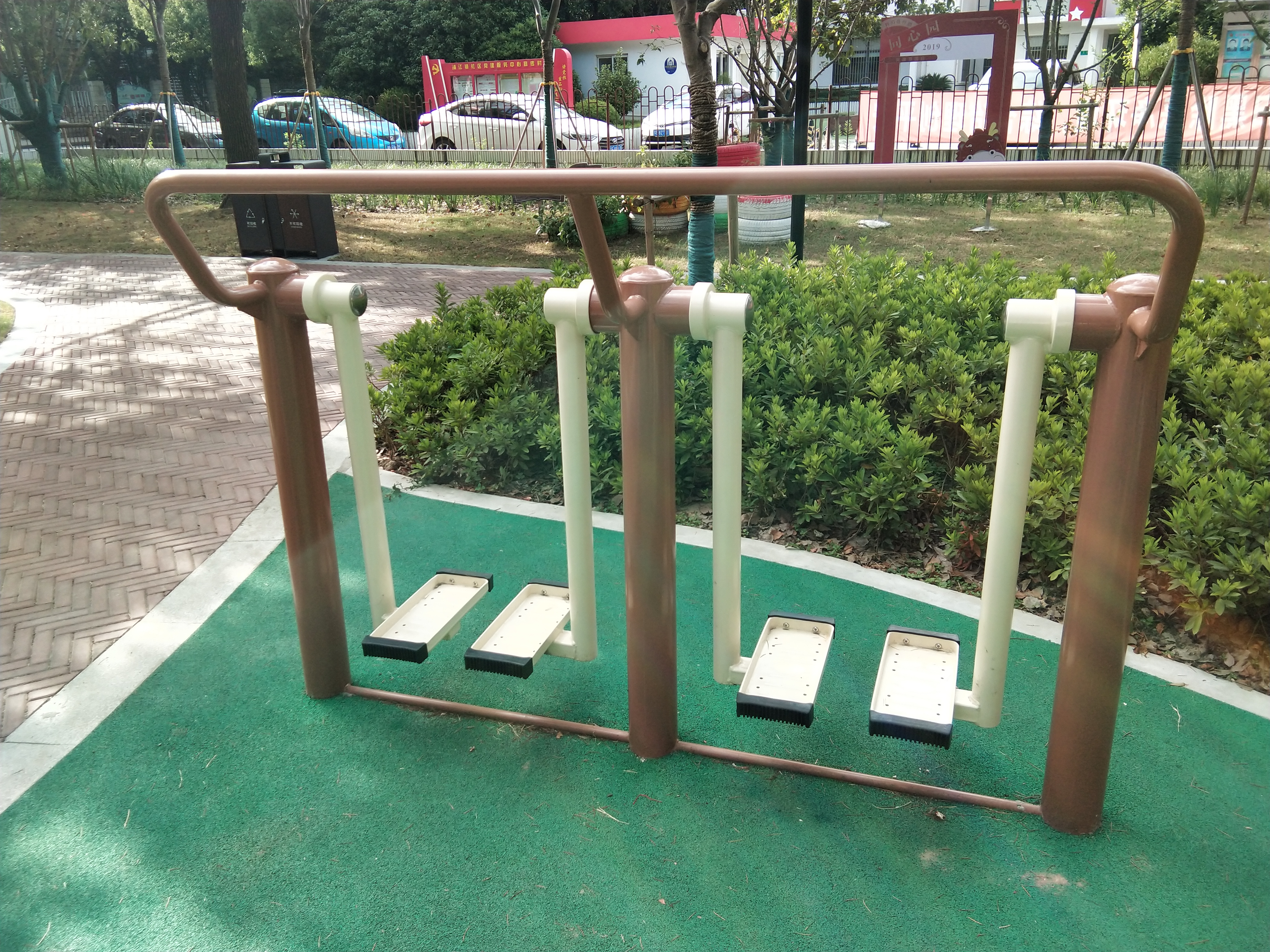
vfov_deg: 45.4
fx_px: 1137
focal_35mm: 31
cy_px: 476
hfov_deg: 58.4
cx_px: 635
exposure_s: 1/227
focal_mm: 3.69
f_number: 2.2
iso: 50
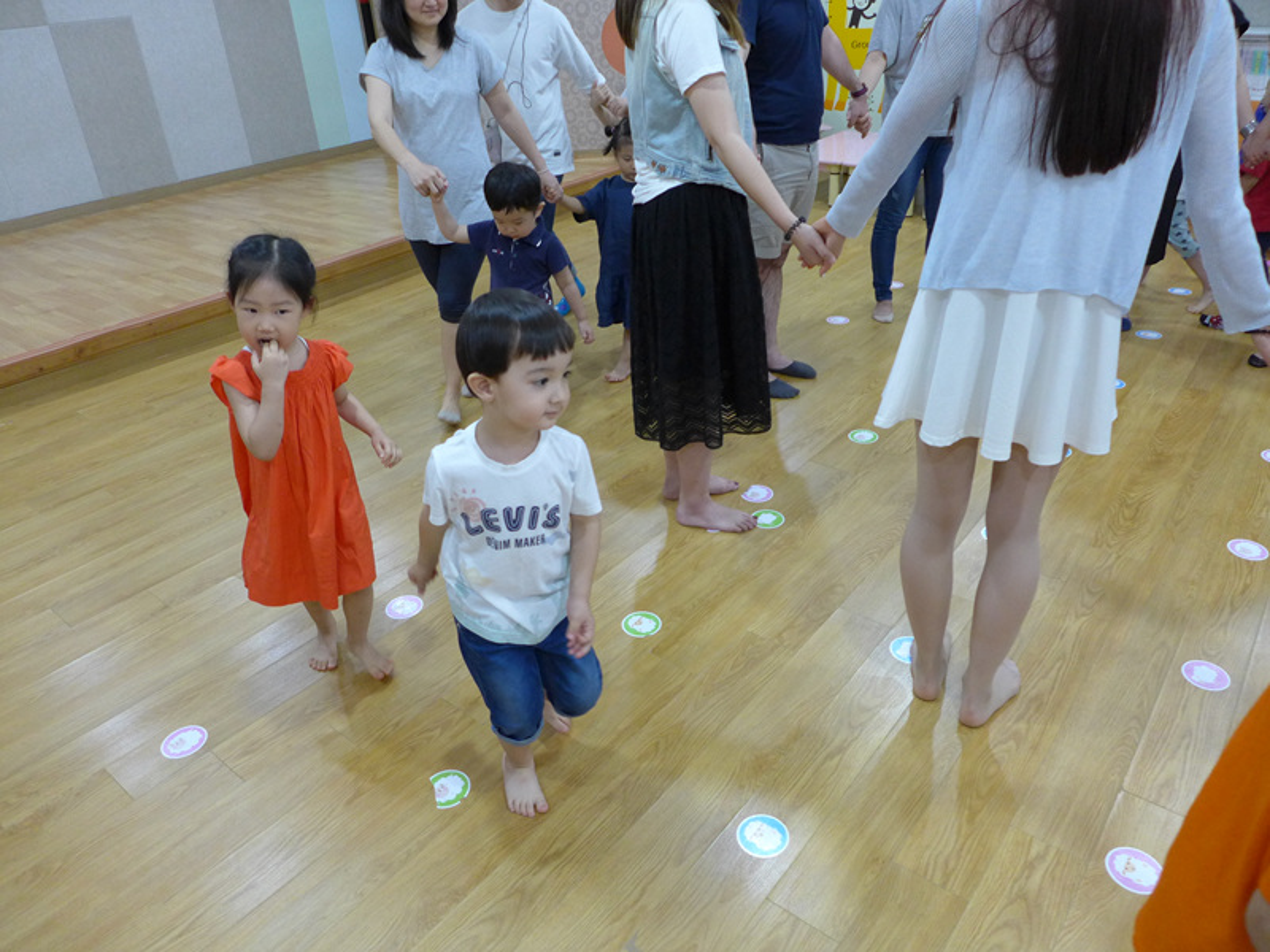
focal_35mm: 24
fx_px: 881
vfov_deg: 56.8
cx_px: 635
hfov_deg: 71.6
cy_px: 476
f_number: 1.4
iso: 400
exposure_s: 1/250
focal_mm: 4.7
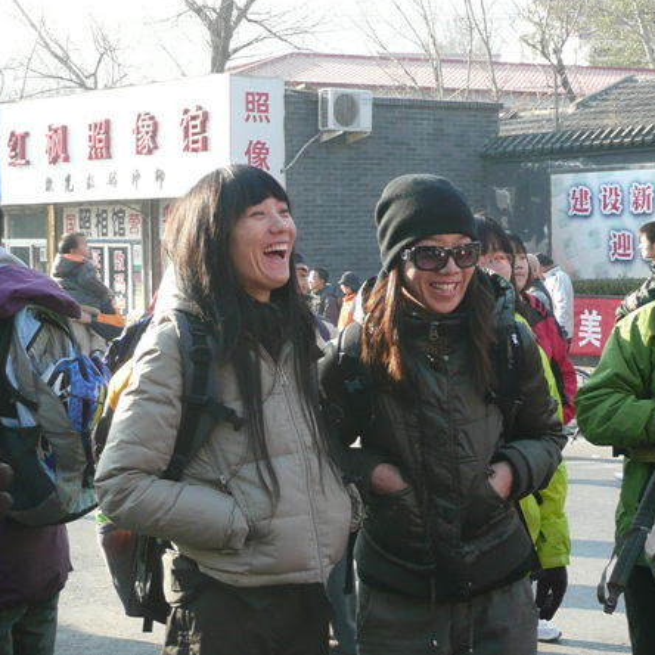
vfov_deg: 21.7
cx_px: 360
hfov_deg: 21.6
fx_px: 1713
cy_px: 325
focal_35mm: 80
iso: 100
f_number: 4.1
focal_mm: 7.3
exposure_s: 1/100
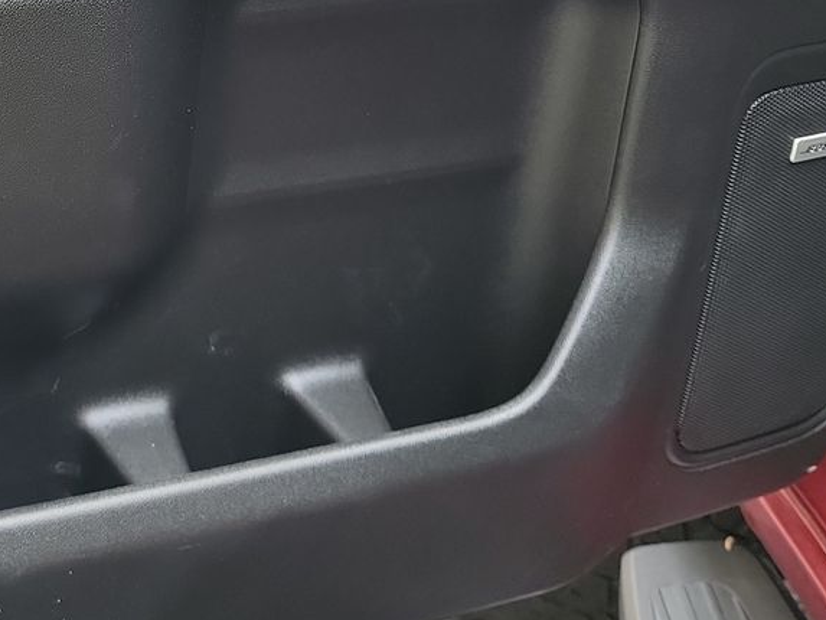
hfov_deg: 27.6
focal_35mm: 67
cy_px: -92
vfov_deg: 20.7
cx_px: 39
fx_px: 1599
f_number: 1.8
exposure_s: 1/119
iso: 70
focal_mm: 6.7
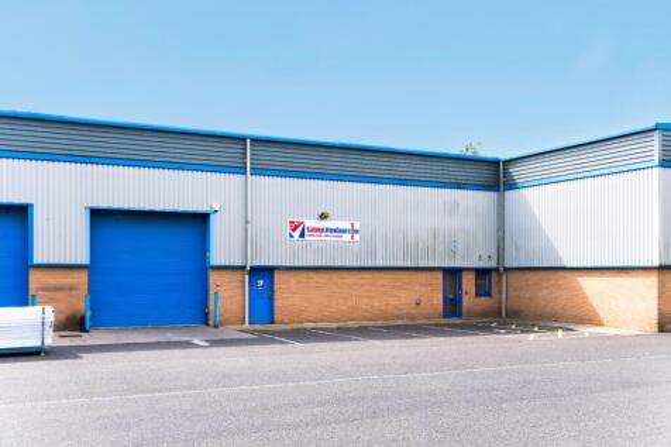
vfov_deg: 37.8
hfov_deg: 54.5
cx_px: 336
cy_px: 224
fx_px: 652
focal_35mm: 35
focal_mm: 35
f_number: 8
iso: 64
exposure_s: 1/20
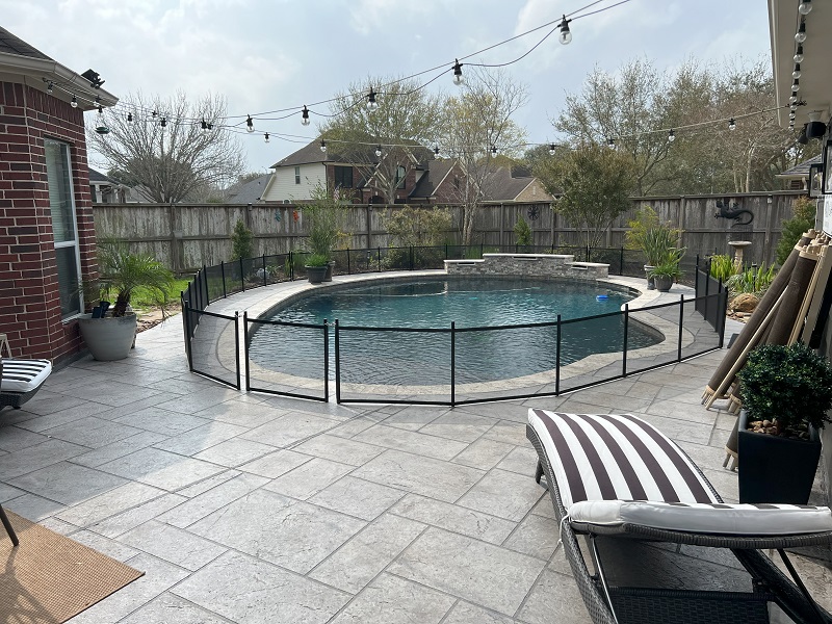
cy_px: 312
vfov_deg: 53.1
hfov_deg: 67.3
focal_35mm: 26
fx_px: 625
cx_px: 416
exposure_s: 1/4115
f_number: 1.5
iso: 50
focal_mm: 5.7
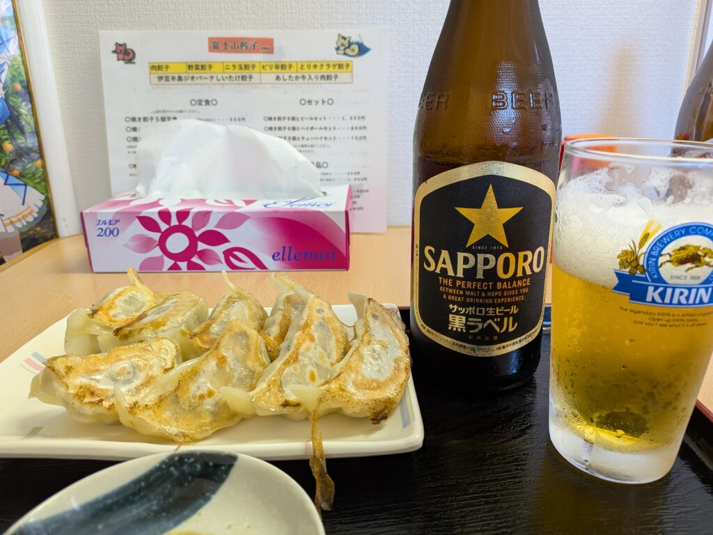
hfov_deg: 71.6
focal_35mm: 24
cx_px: 356
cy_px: 268
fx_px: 494
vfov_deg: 56.8
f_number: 1.7
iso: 224
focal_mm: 4.53
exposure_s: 1/100
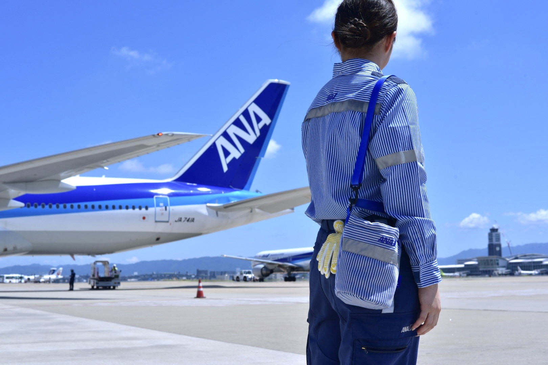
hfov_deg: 39.6
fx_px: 761
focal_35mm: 50
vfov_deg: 27.0
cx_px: 274
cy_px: 182
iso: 160
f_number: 10
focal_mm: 50
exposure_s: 1/400
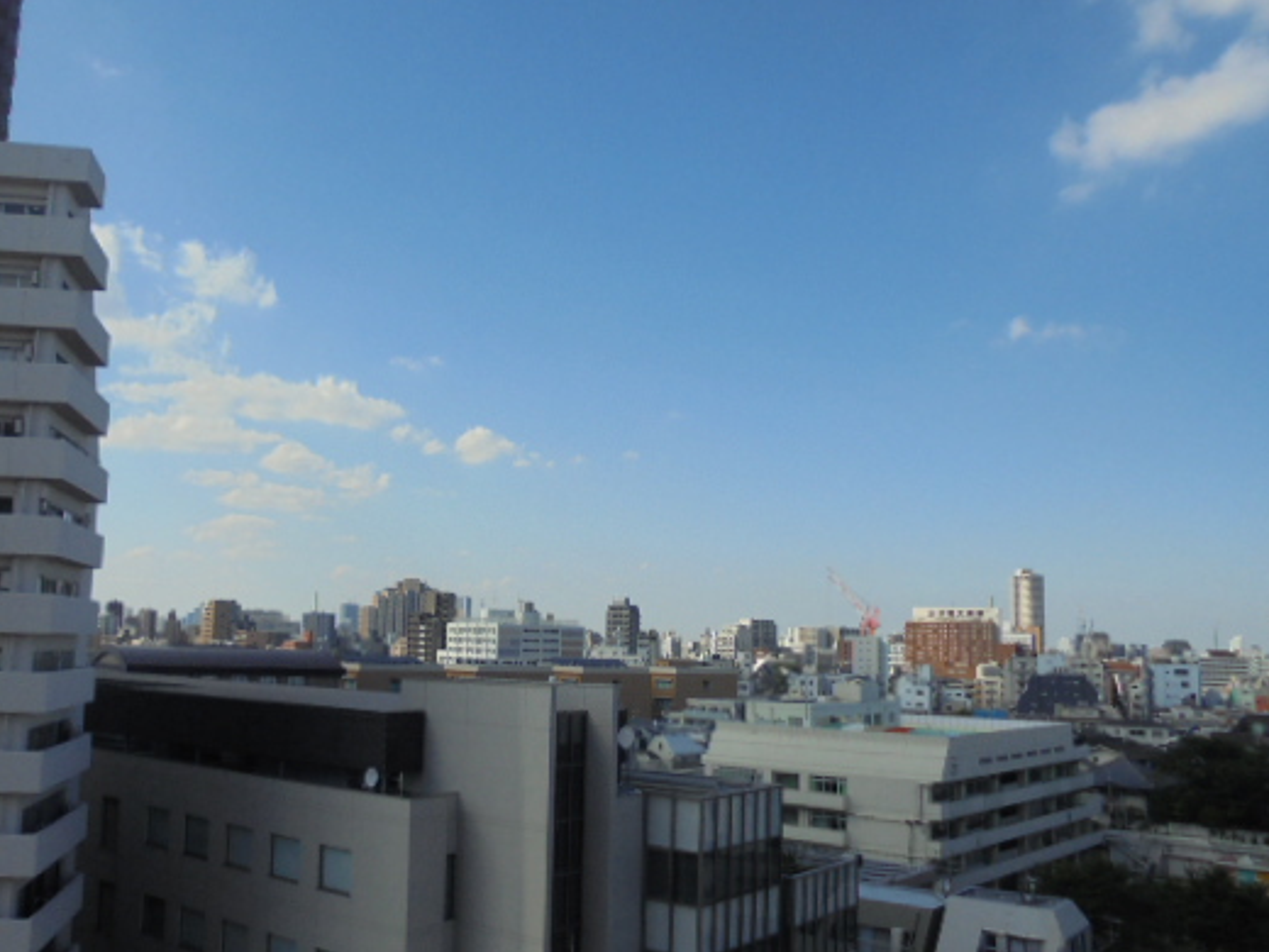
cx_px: 583
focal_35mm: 32
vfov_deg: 44.2
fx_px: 1173
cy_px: 488
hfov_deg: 56.7
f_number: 11.5
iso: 100
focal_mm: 4.6
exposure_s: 1/125
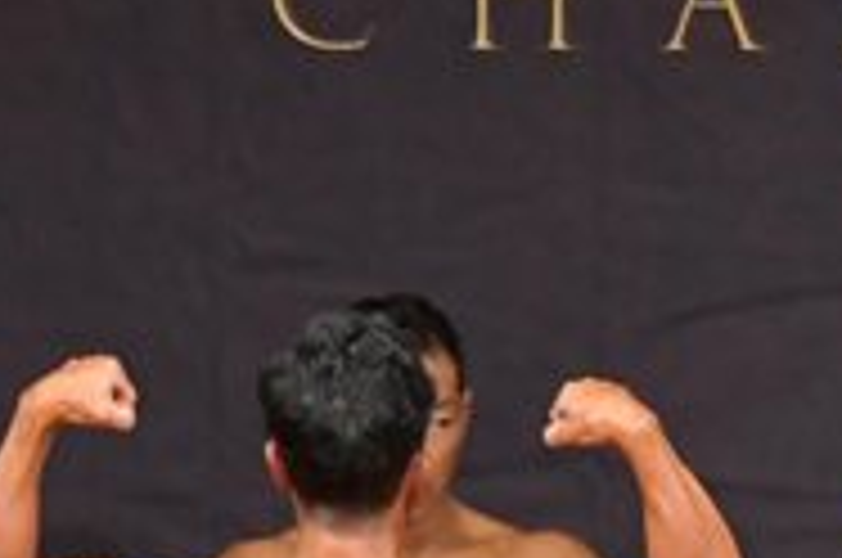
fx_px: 21037
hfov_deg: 2.3
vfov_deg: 1.5
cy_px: 986
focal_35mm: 901
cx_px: 1358
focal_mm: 145
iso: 5000
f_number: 5.6
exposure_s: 1/400
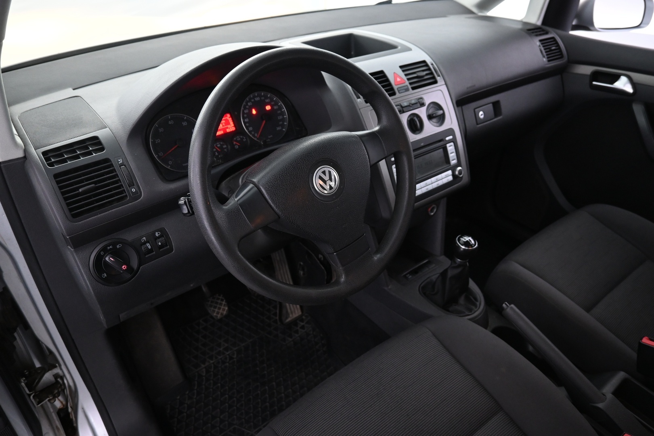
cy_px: 218
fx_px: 436
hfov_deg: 73.7
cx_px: 327
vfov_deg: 53.1
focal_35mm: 24
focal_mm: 16
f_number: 3.5
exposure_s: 1/25
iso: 1250
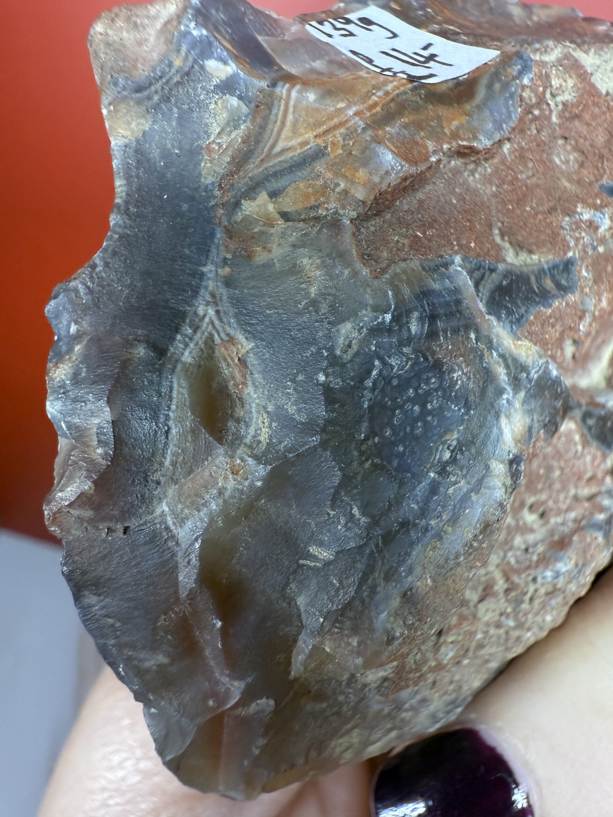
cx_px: 306
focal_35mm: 24
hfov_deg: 56.8
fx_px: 567
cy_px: 408
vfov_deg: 71.6
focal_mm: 2.22
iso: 250
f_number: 2.2
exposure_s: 1/98
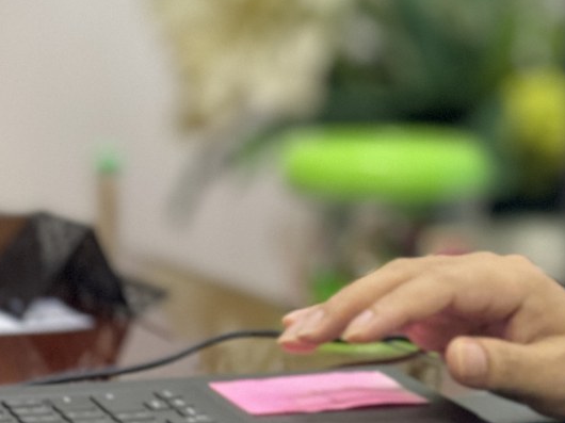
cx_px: 716
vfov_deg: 9.4
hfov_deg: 12.2
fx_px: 2561
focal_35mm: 157
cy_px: -36
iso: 250
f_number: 2
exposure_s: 1/33
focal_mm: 6
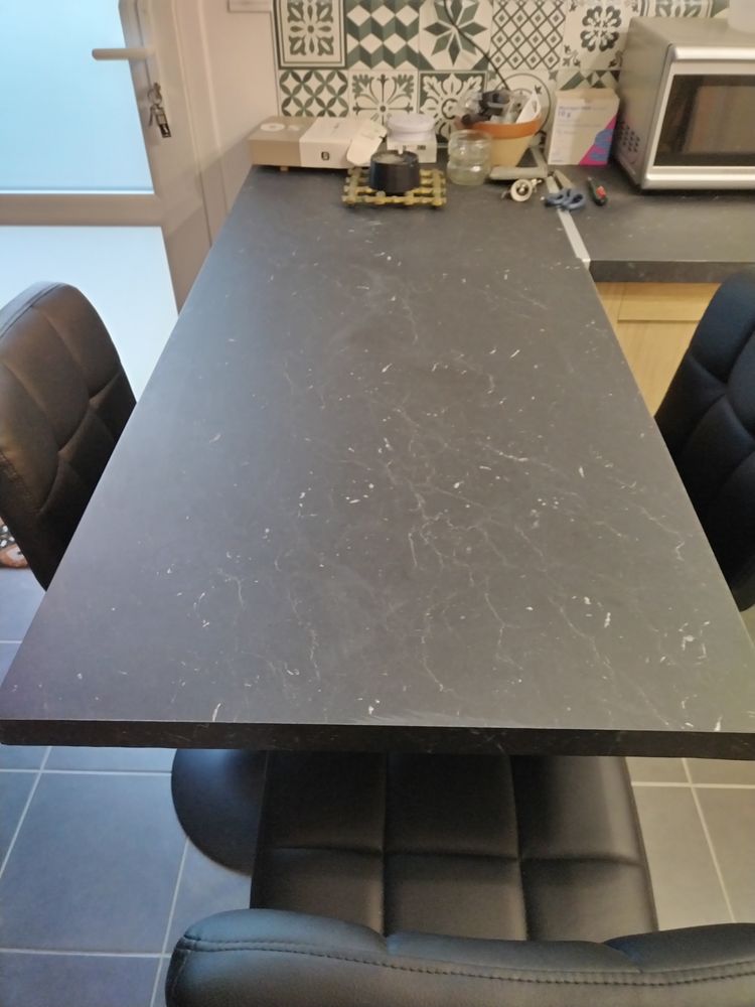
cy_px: 504
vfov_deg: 67.3
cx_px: 378
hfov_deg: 53.1
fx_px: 756
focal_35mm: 26
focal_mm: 4.75
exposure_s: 1/20
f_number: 1.8
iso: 754
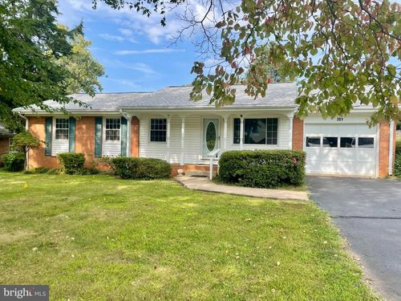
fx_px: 301
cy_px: 150
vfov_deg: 53.1
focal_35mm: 26
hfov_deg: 67.3
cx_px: 200
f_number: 1.6
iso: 32
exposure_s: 1/1511
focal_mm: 4.2
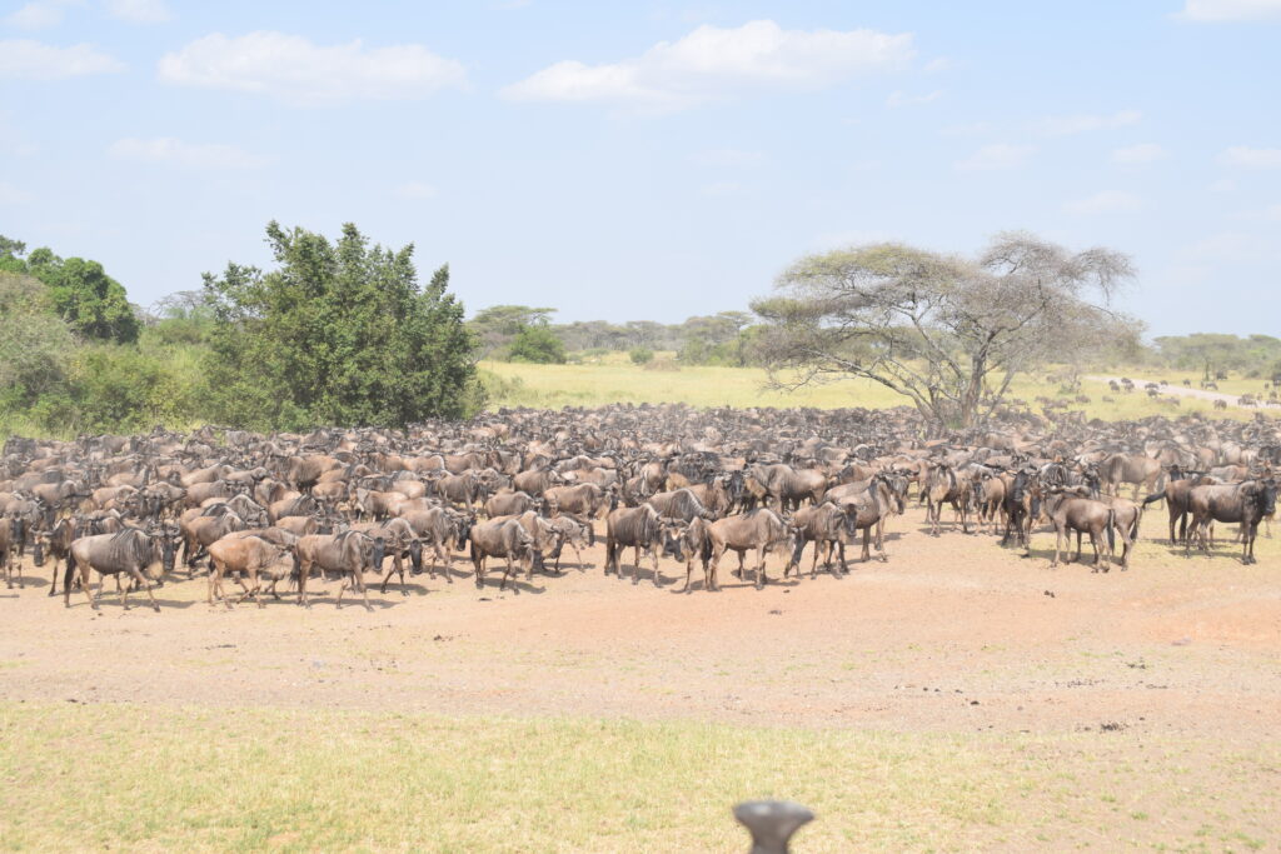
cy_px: 427
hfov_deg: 38.9
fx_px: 1815
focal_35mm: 51
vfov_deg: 26.5
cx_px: 640
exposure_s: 1/320
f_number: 9
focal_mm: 34
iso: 200
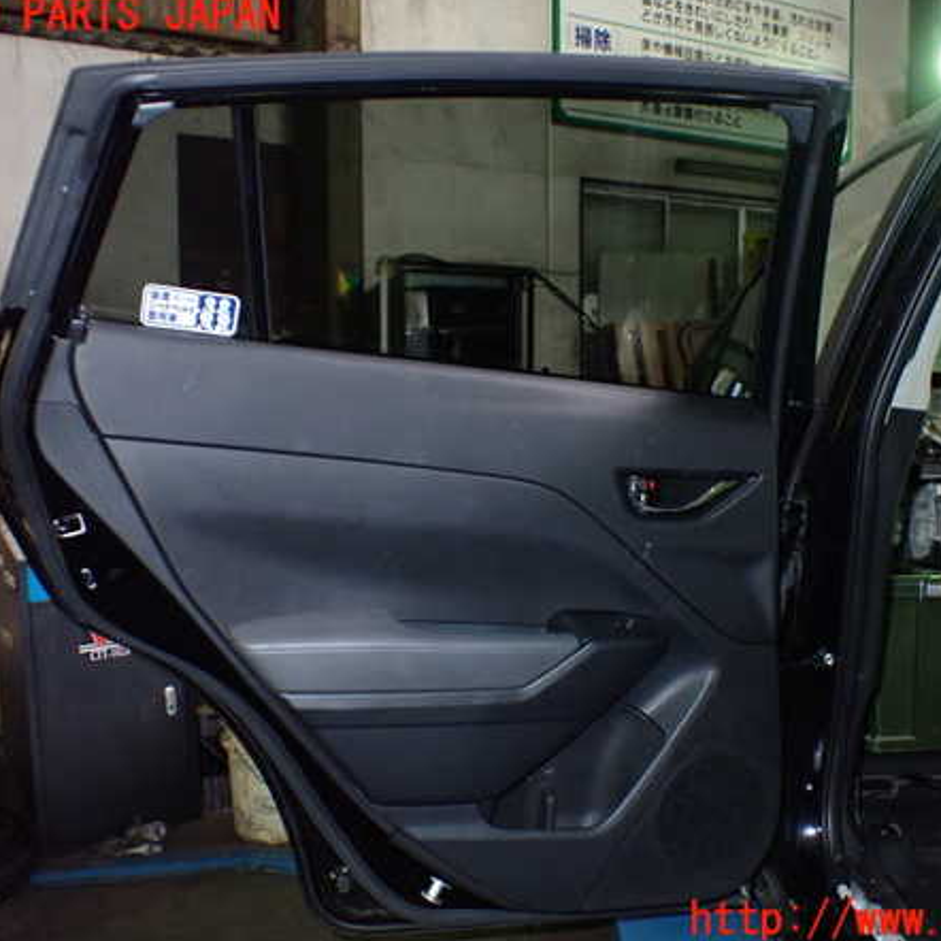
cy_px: 468
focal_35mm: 36
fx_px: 1107
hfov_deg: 45.9
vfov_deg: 46.0
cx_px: 532
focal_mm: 5.4
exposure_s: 1/30
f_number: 6.3
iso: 800
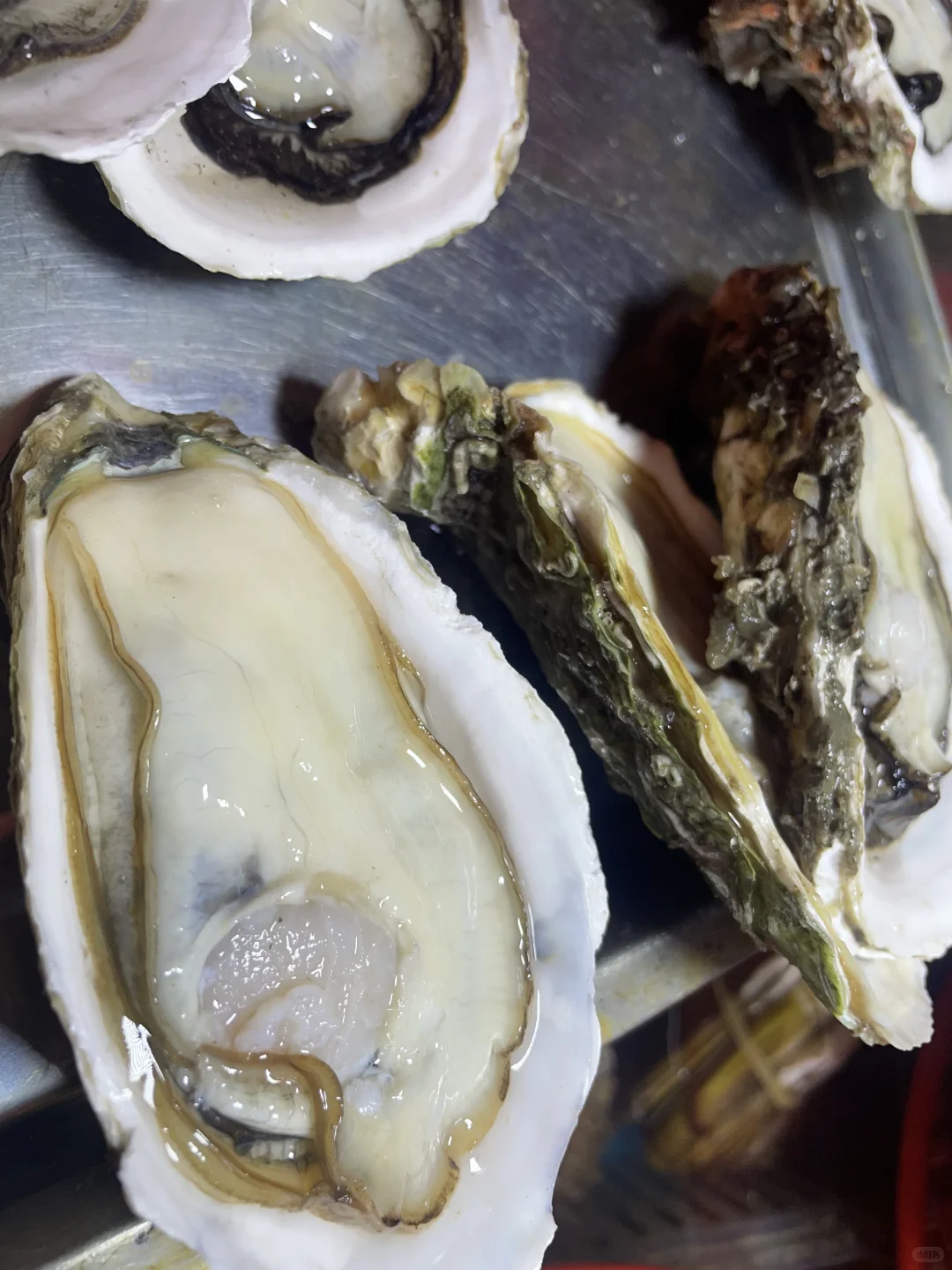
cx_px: 476
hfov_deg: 53.1
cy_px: 635
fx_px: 953
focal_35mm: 26
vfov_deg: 67.3
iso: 32
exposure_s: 1/104
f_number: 1.6
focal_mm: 4.2
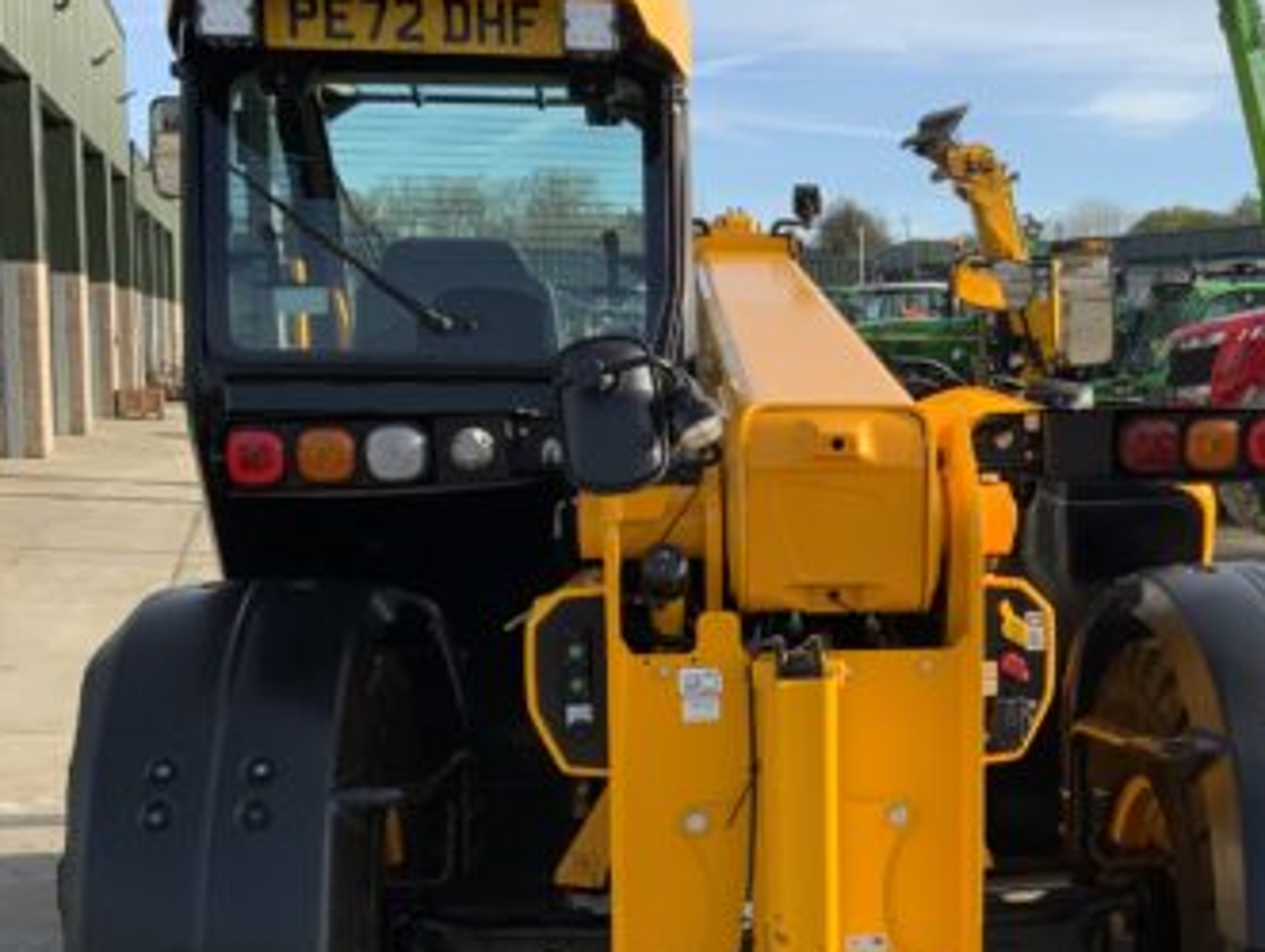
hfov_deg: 33.8
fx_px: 2049
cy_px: 604
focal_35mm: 56
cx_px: 906
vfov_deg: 26.1
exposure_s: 1/1035
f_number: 1.8
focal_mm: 3
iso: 16
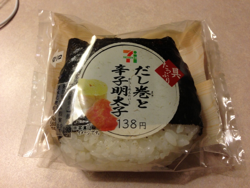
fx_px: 238
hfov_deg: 55.4
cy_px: 94
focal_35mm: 33
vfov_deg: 42.9
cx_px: 125
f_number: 2.4
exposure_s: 1/20
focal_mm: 4.13
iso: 80
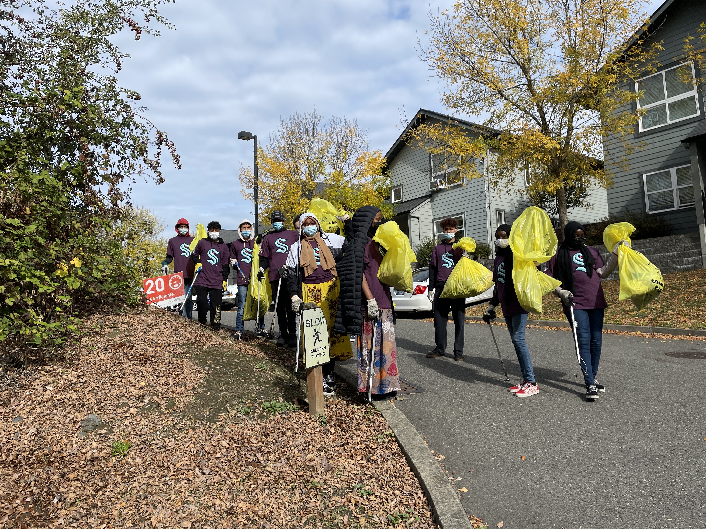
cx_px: 353
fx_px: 530
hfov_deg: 67.3
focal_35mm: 26
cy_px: 264
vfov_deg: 53.1
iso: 32
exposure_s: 1/3125
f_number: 1.6
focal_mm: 4.2
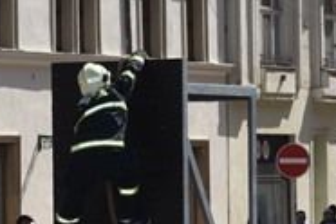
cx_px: 291
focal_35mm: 454
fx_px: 4235
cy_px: 180
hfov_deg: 4.5
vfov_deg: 3.0
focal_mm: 55
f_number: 10
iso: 100
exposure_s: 1/200
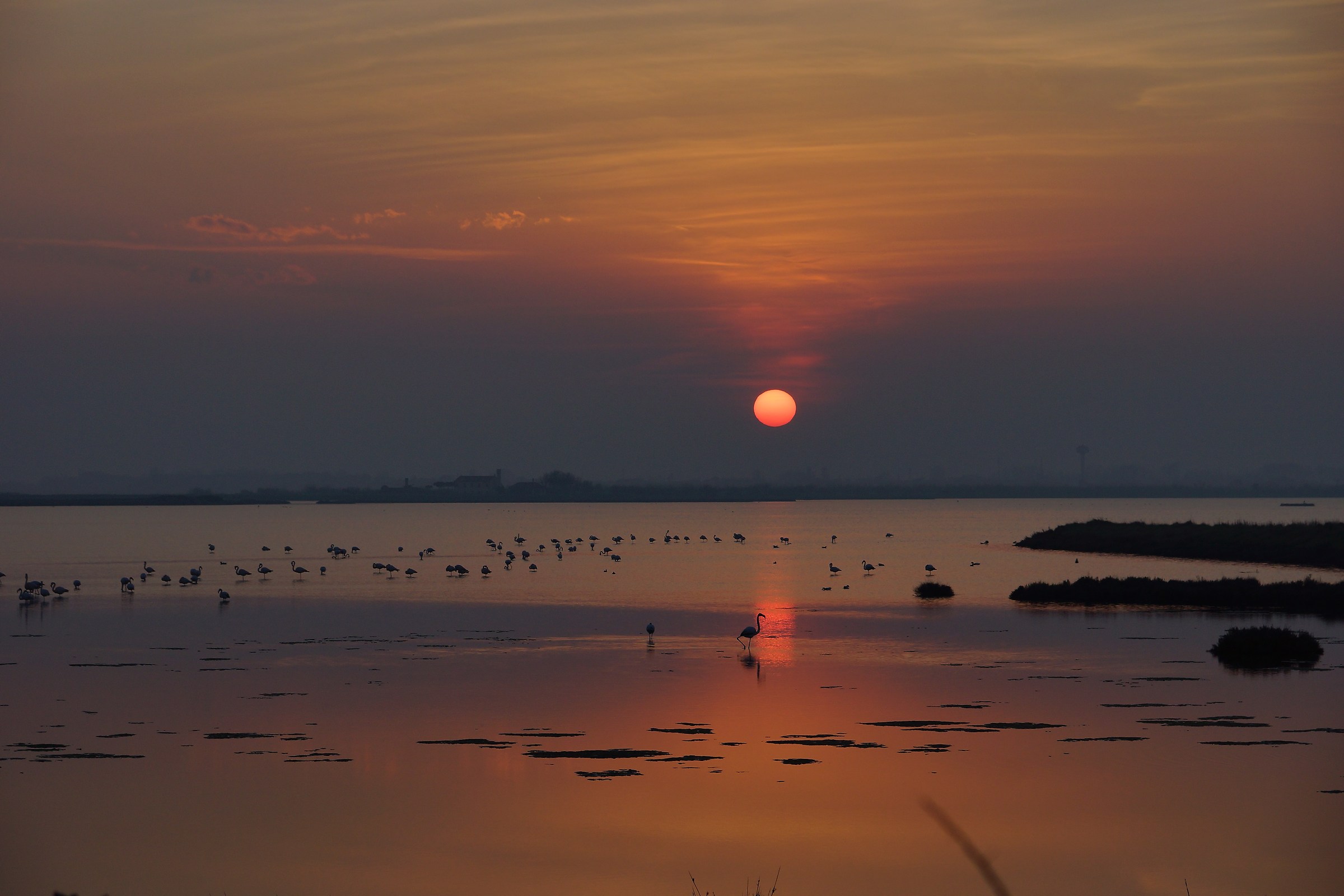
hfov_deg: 17.1
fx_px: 4480
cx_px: 672
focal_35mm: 120
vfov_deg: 11.4
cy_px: 448
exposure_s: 1/320
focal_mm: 80
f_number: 7.1
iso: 100
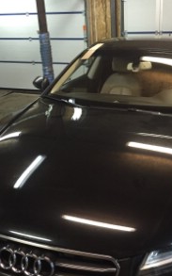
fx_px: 315
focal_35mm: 42
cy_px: 140
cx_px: 113
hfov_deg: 30.3
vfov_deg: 47.2
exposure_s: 1/33
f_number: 2.2
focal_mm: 4.15
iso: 250
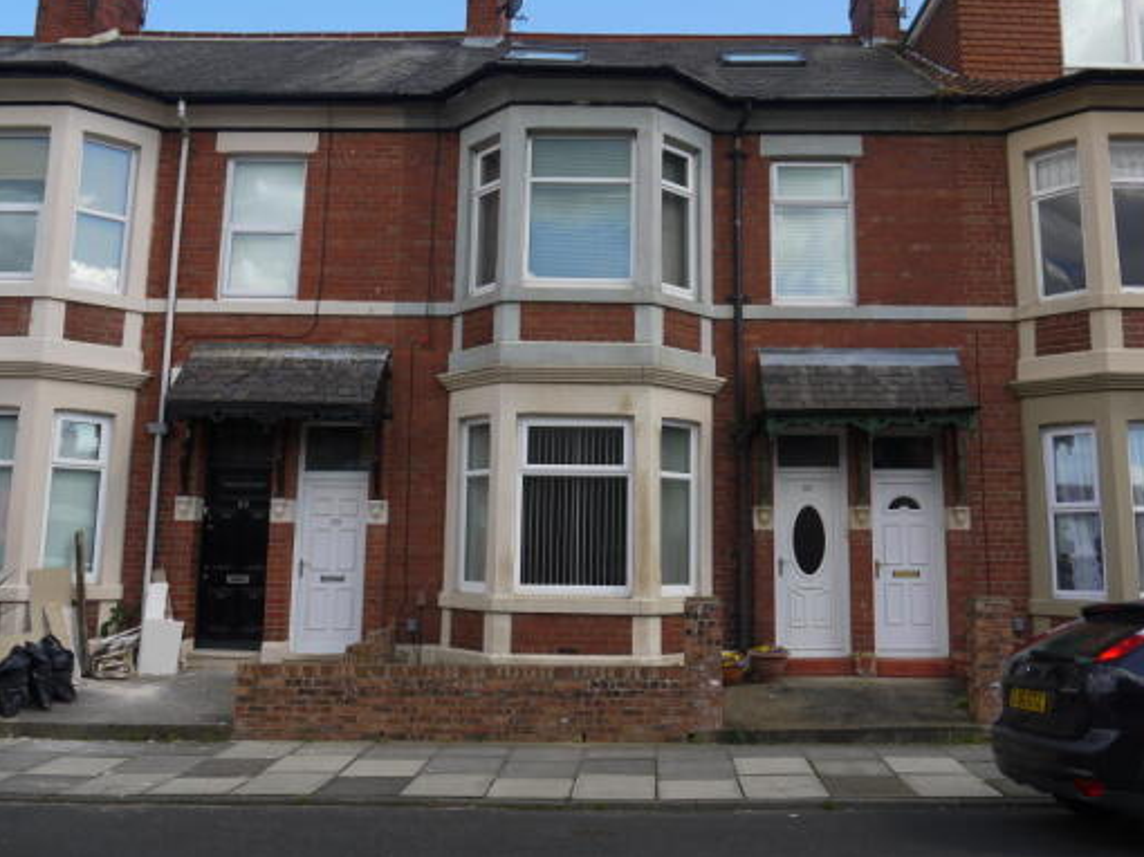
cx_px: 652
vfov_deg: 44.0
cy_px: 371
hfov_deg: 56.6
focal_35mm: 32
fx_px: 1057
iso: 160
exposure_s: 1/320
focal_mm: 14
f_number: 6.3
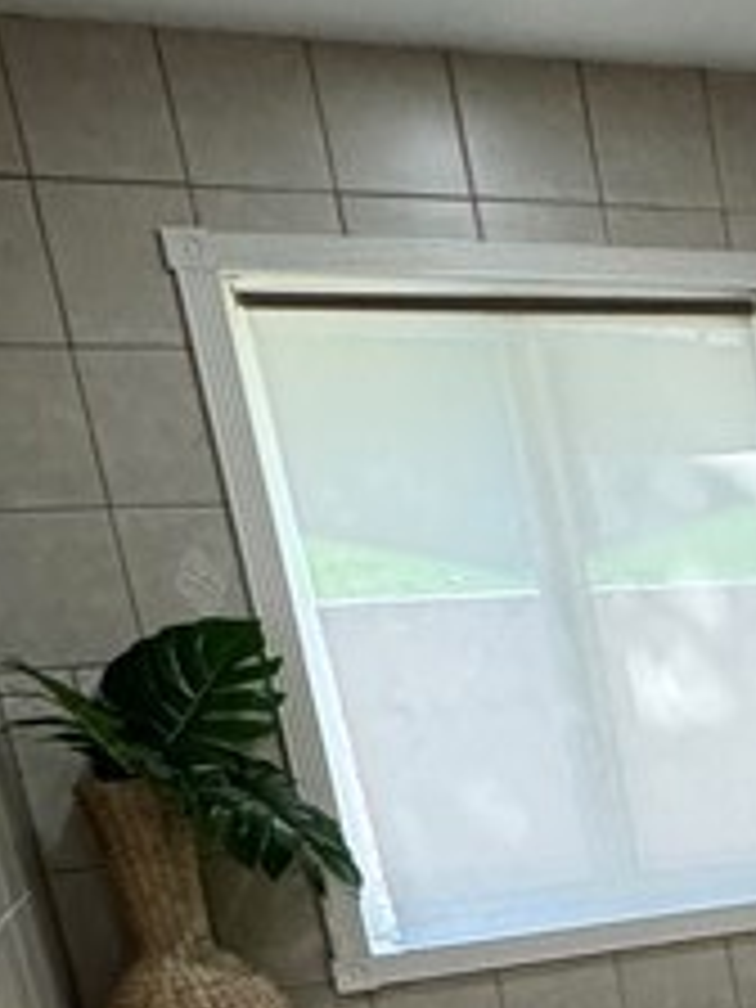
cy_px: 1030
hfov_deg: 16.1
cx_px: 1620
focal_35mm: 64
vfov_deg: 28.2
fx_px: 1864
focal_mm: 2.22
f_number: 2.2
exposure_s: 1/120
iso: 250
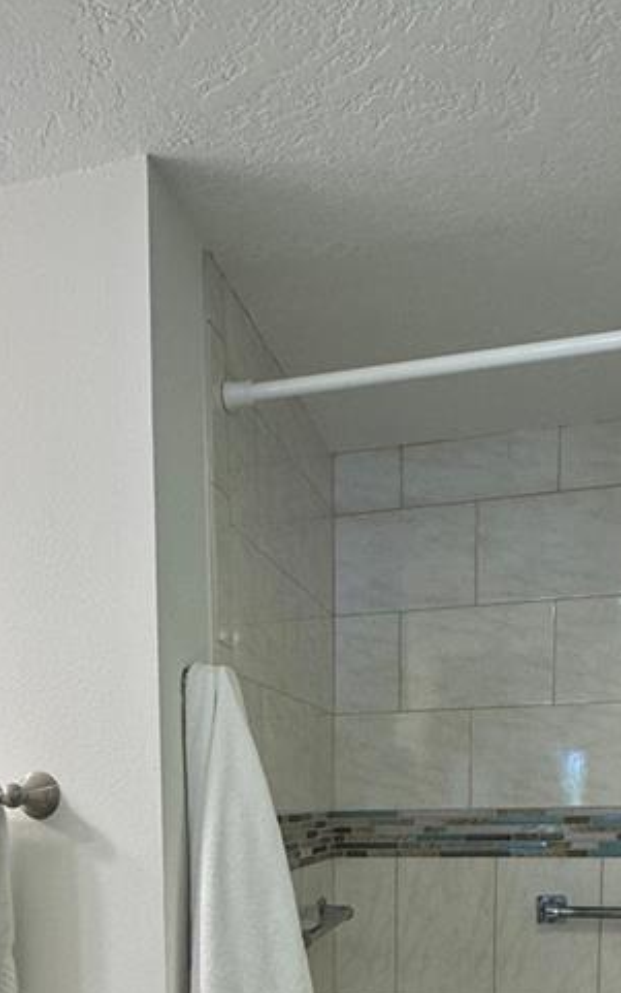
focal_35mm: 37
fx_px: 1001
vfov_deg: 46.7
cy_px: 921
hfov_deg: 34.2
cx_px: 215
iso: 160
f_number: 2.2
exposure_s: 1/120
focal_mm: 2.22
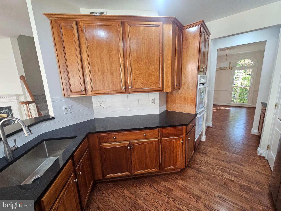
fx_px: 106
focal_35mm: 13
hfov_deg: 106.2
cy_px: 106
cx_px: 140
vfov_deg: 89.9
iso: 200
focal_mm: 2.2
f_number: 2.2
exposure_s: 1/60
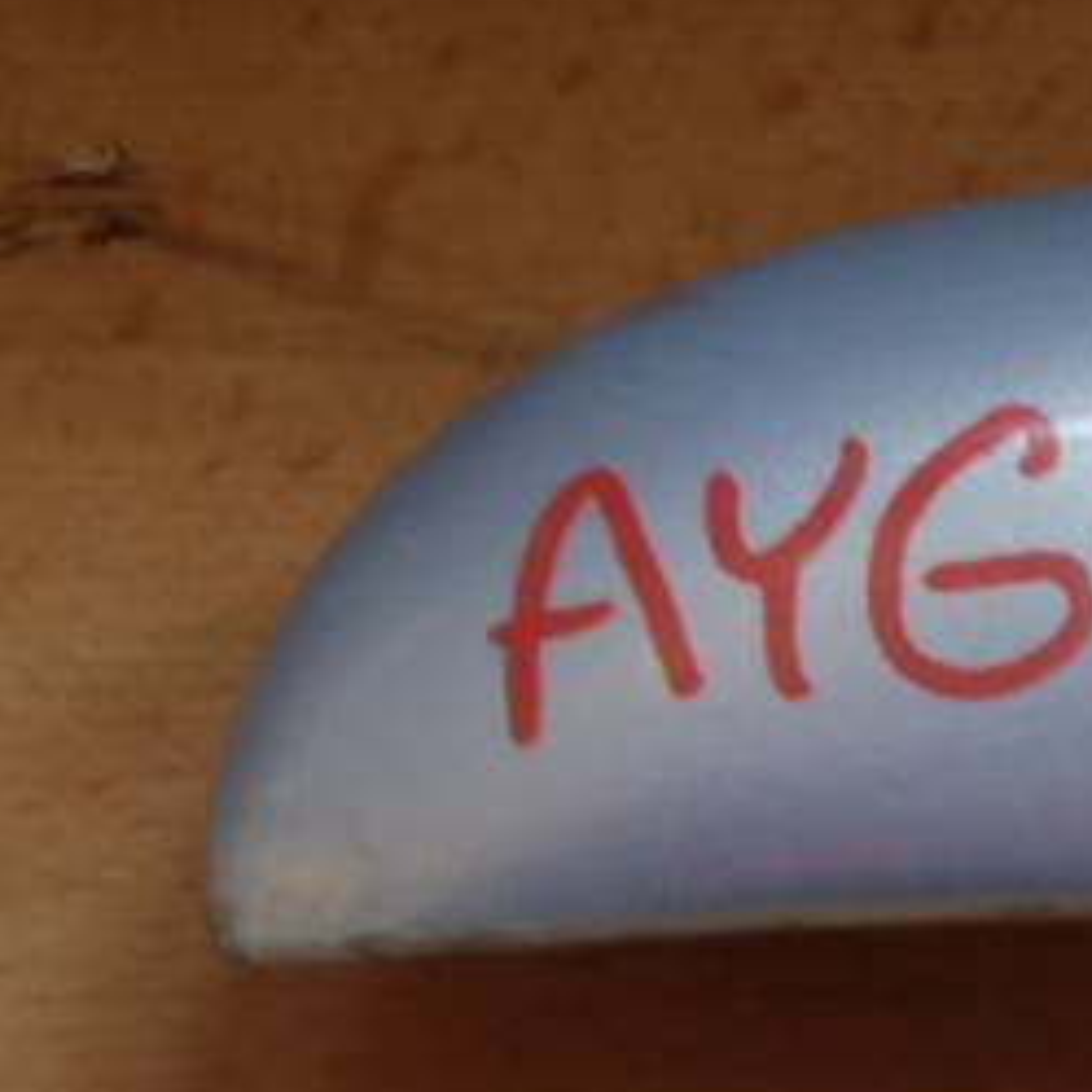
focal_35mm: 84
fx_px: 2998
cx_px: 1048
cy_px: 561
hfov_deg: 20.1
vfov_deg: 20.6
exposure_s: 1/5
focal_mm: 6.64
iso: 200
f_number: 4.7
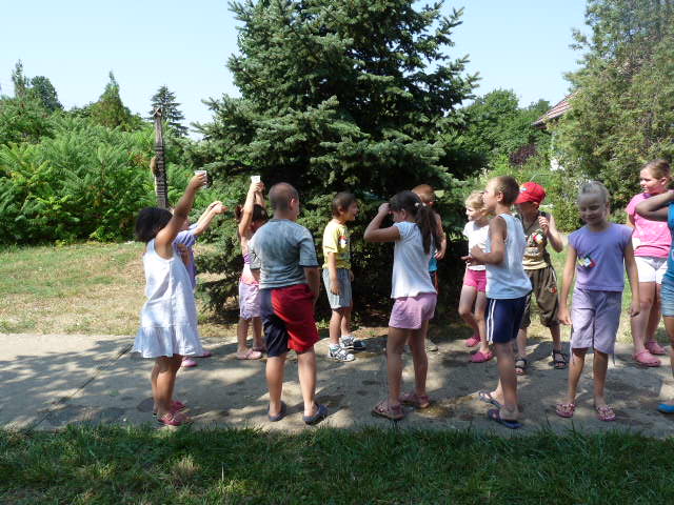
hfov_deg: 65.3
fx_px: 526
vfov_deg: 51.4
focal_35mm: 27
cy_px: 252
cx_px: 337
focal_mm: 4.8
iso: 100
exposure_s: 1/200
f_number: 5
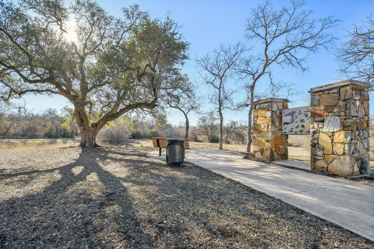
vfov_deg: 77.3
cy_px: 124
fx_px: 156
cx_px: 187
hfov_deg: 100.4
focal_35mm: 15
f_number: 8
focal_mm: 10
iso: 400
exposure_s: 1/640
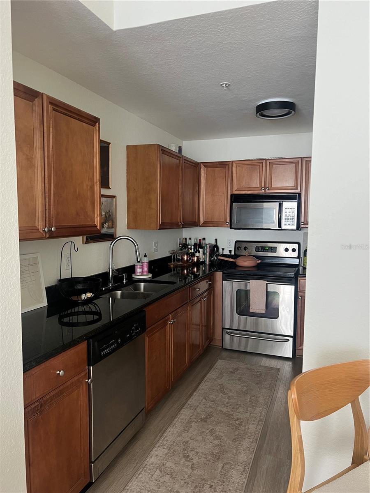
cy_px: 246
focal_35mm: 26
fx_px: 371
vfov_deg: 67.3
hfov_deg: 53.1
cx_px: 185
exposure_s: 1/60
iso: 200
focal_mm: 5.7
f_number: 1.5
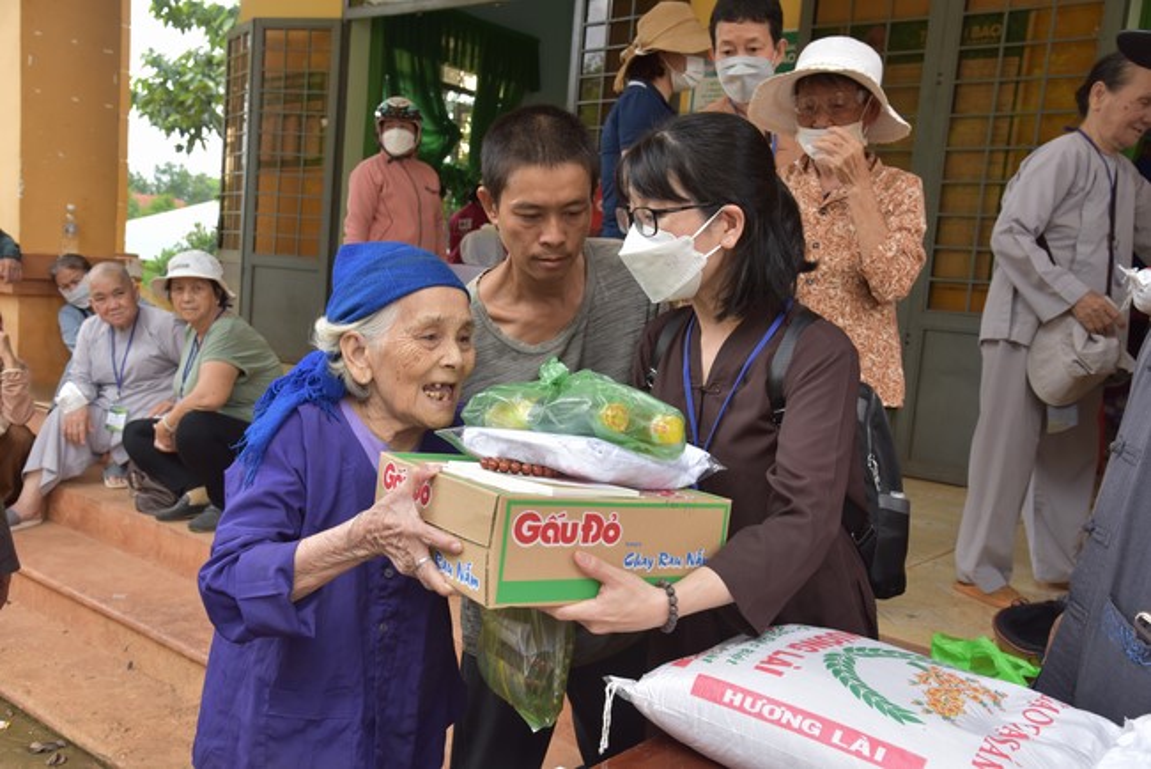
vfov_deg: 38.9
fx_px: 1087
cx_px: 576
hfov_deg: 55.8
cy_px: 384
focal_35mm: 34
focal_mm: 34
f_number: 6.3
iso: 400
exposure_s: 1/160
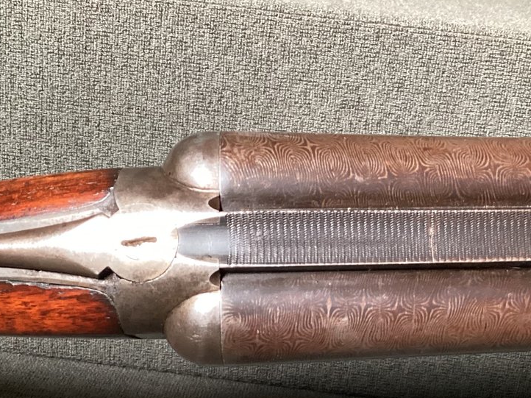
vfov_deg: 22.4
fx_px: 997
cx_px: 299
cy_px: 295
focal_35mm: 65
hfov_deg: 29.8
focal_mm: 3.3
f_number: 2.4
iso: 400
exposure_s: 1/40
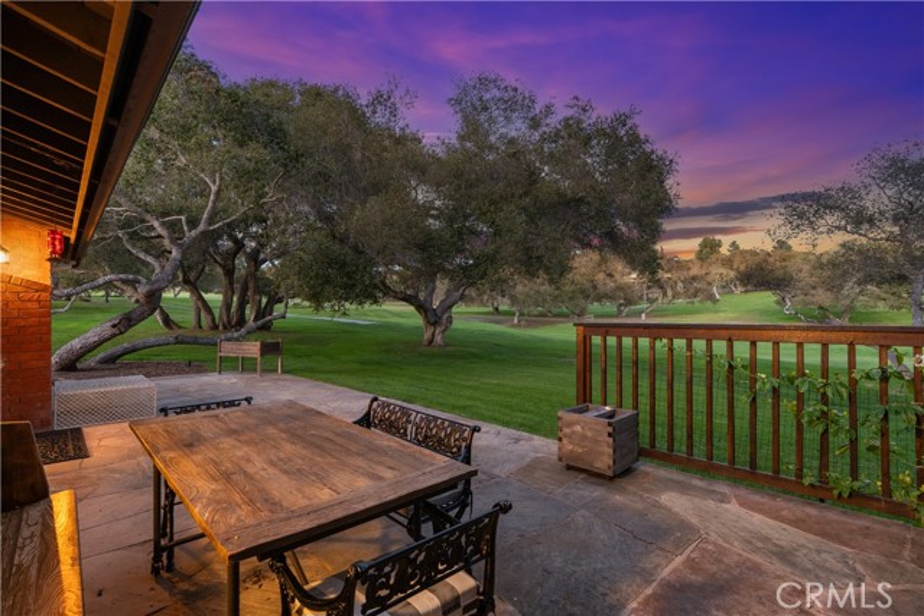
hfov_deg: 96.7
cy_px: 308
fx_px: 411
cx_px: 462
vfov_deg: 73.8
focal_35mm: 16
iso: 1000
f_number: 8
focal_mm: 16
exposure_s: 1
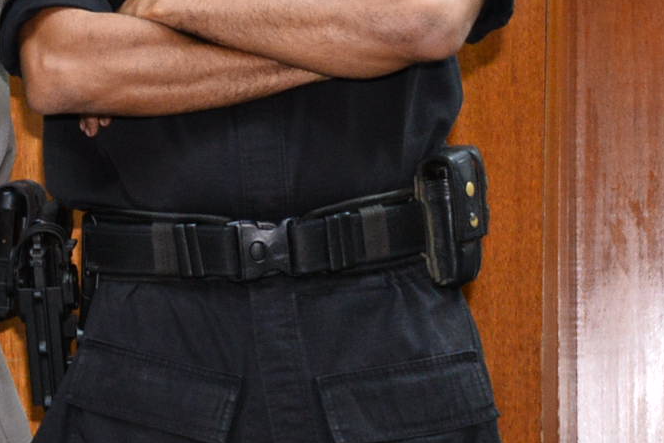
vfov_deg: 10.1
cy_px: 312
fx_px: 2509
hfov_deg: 13.0
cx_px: -674
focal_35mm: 136
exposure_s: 1/60
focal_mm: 30
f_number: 4.5
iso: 1250
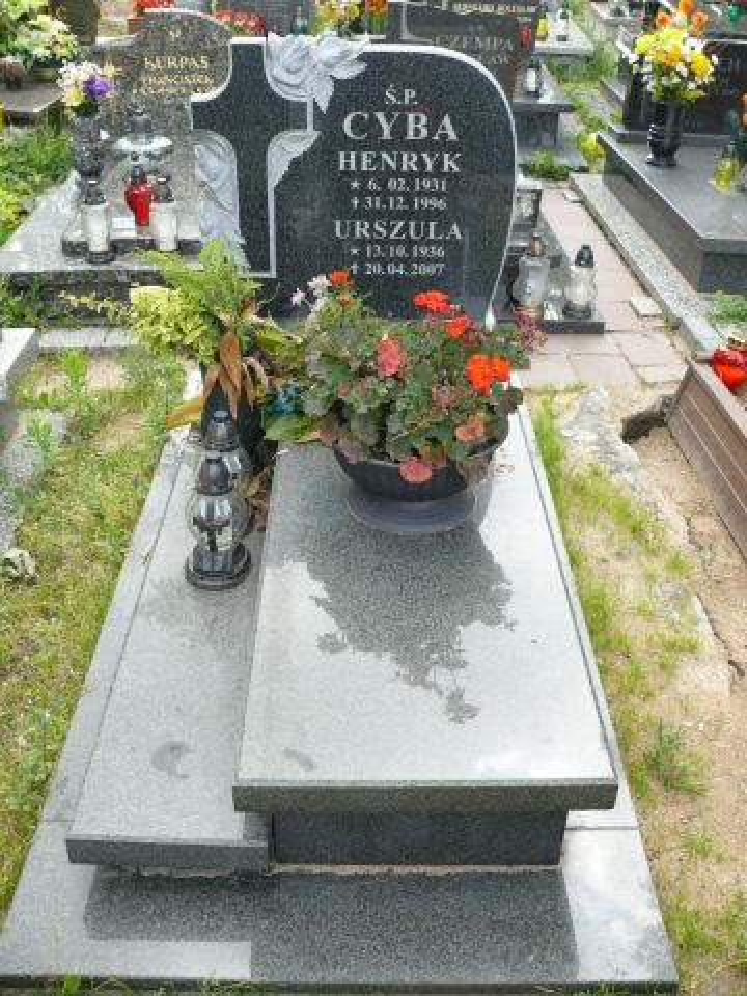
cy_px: 498
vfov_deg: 52.6
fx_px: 1007
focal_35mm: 35
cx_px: 374
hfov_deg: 40.7
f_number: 2.8
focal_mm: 7.4
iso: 100
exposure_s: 1/80
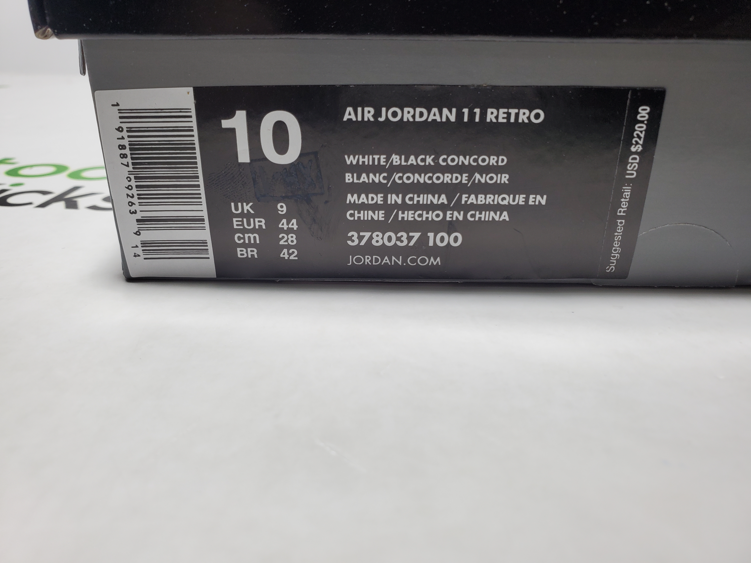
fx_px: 564
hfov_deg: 67.3
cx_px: 376
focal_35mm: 26
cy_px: 282
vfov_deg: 53.1
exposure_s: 1/182
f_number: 2.4
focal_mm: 4.3
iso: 50
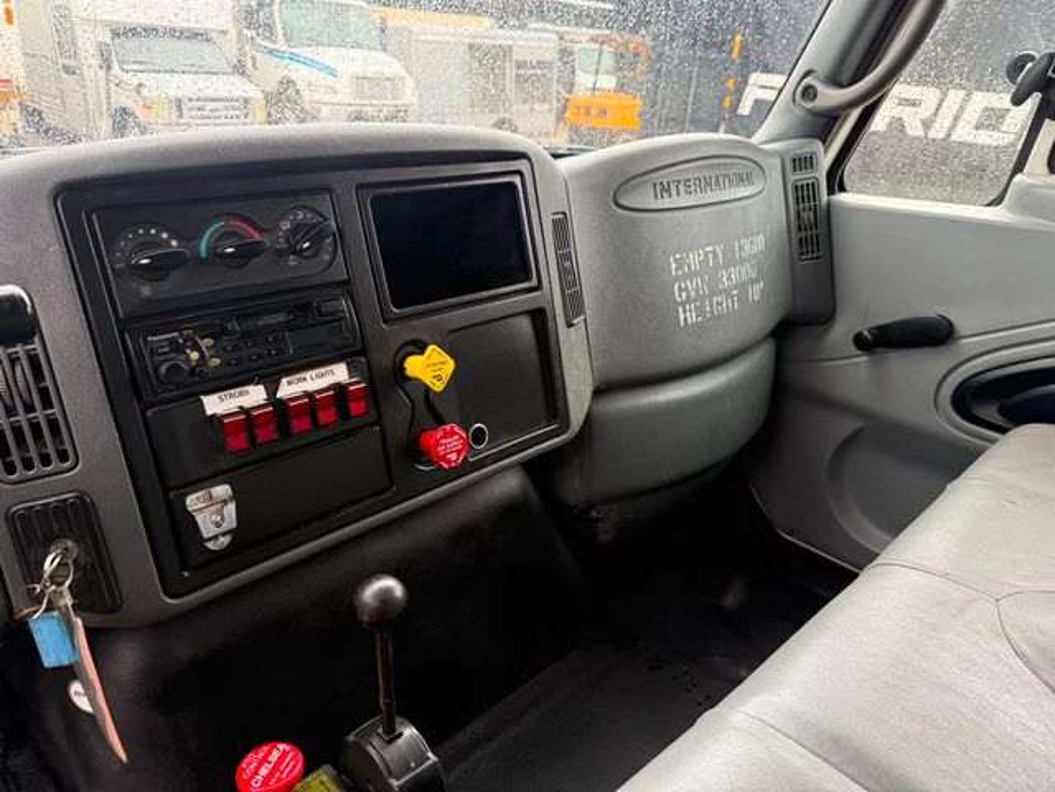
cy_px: 396
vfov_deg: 56.8
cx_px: 528
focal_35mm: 24
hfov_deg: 71.6
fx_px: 731
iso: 125
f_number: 1.78
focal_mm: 6.76
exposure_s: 1/159
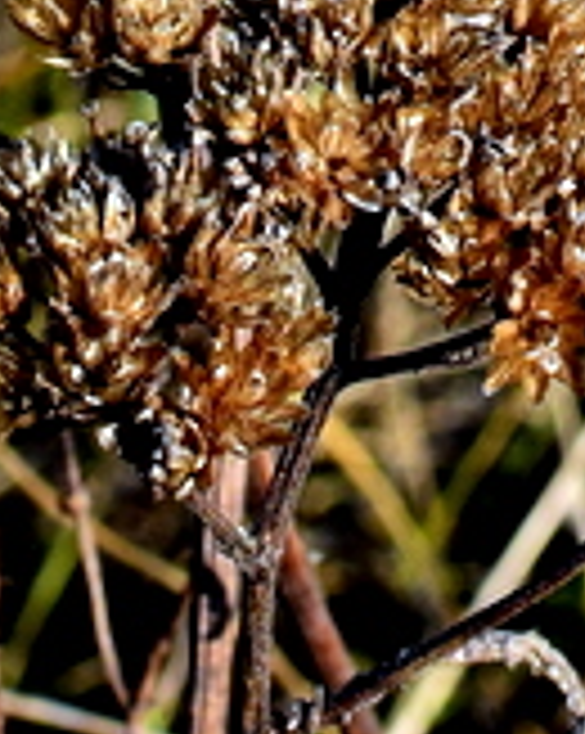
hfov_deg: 6.4
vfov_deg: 7.9
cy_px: 5
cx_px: 295
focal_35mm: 242
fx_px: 5254
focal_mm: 35
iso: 400
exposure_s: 1/320
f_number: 10
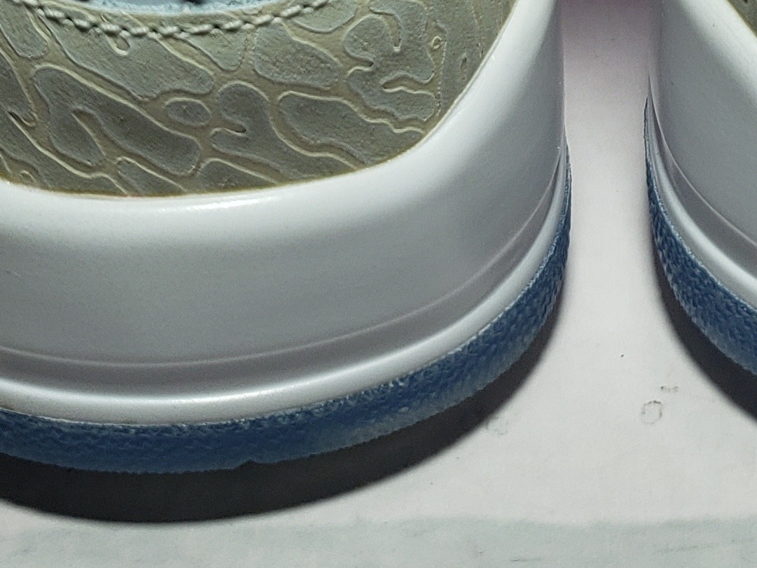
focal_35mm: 97
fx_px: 2121
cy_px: -382
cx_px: 616
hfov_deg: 20.0
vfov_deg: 13.9
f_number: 1.5
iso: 50
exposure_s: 1/558
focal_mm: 4.3
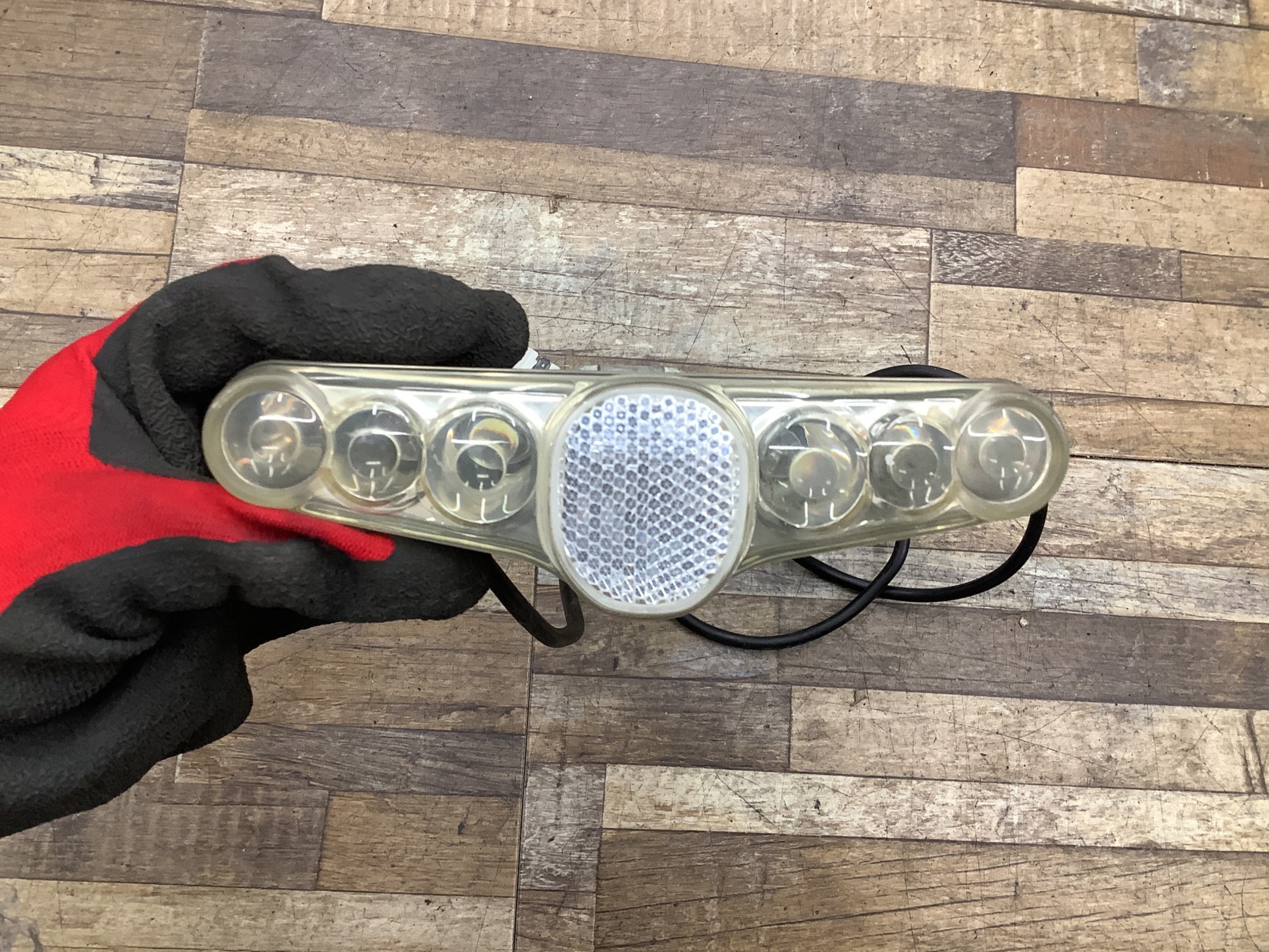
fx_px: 1137
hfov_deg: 58.3
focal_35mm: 31
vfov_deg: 45.5
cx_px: 634
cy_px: 476
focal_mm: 3.3
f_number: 2.4
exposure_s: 1/50
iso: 80
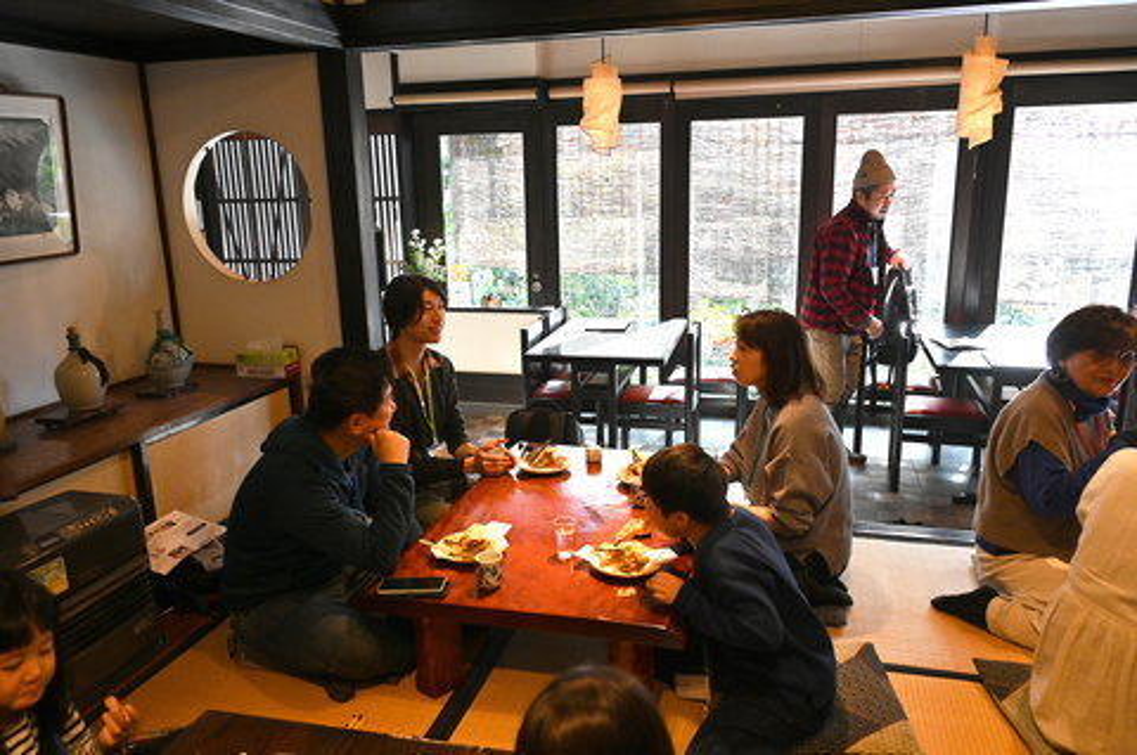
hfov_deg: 67.4
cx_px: 568
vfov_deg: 47.8
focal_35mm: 27
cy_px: 378
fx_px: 852
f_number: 4
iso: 2000
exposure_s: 1/400
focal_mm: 27
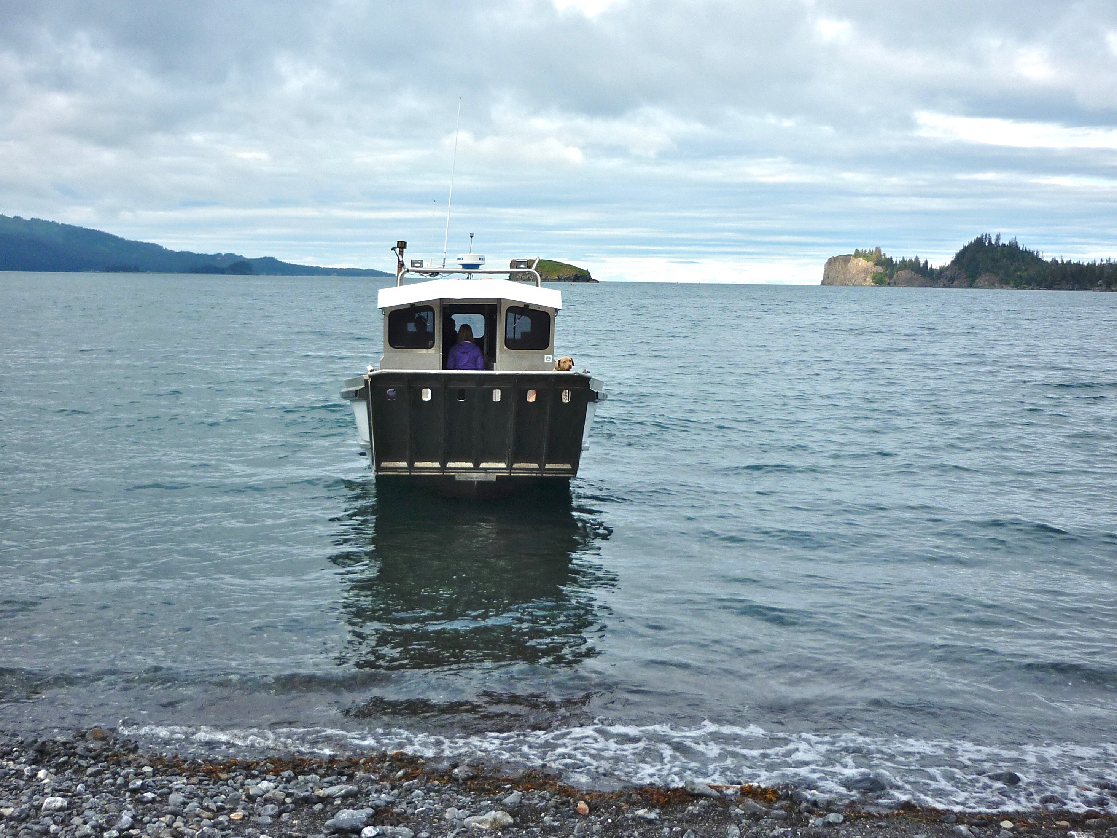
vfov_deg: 35.1
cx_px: 513
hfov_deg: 45.7
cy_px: 349
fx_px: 1323
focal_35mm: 41
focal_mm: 5.5
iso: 80
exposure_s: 1/1000
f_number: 2.8
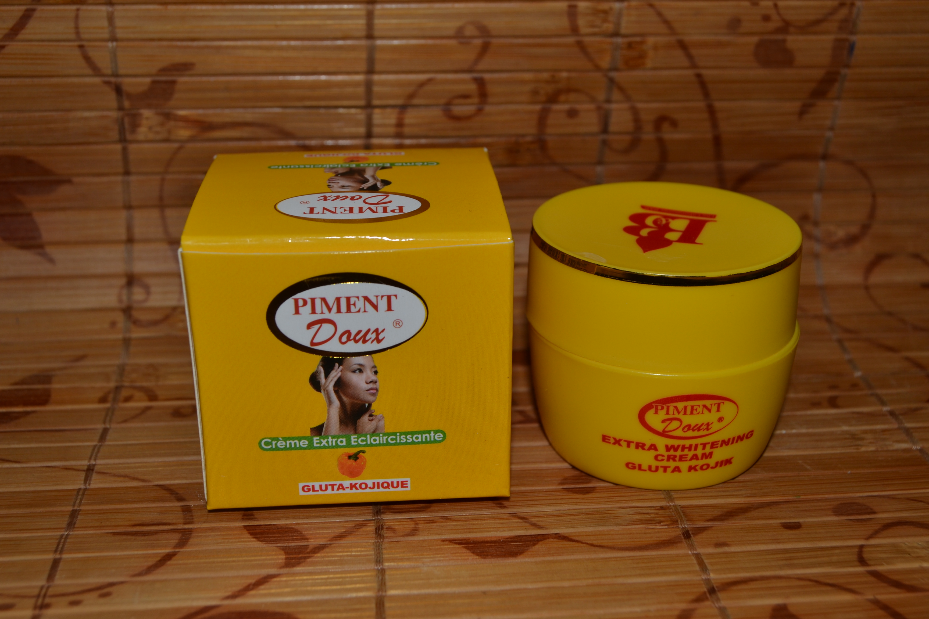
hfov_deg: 41.1
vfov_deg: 28.1
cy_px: 310
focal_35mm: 48
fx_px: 1239
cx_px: 464
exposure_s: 1/60
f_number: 8
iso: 100
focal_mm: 32
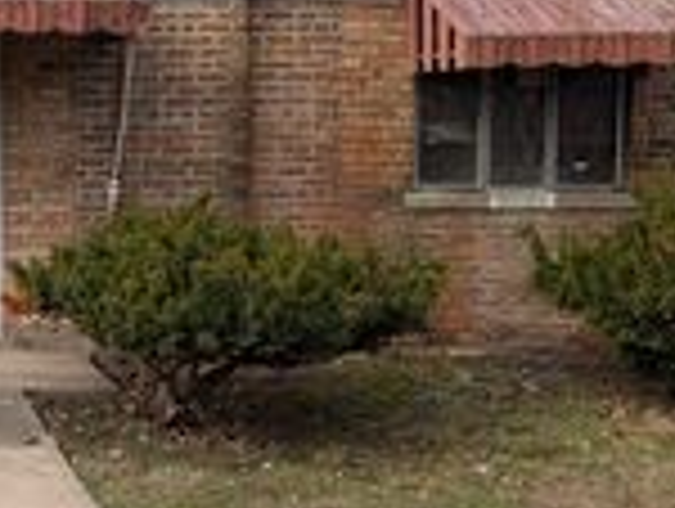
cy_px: 245
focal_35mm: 80
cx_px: -189
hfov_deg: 22.0
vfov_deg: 18.5
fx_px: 1562
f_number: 1.68
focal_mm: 6.9
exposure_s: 1/814
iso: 21
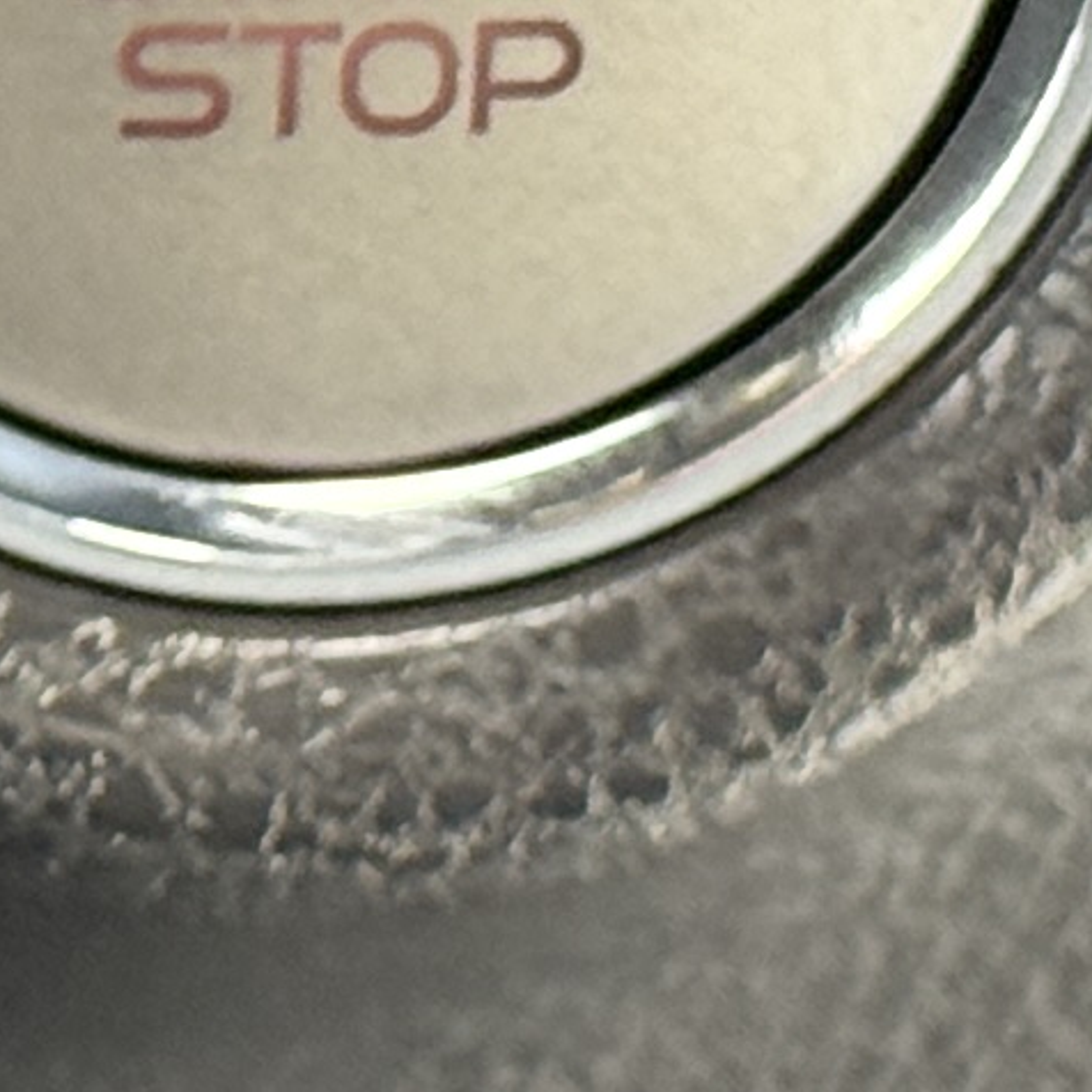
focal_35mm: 359
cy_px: -498
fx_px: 12813
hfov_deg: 4.9
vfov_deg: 4.8
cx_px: 250
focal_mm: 6.76
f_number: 1.78
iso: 200
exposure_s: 1/60
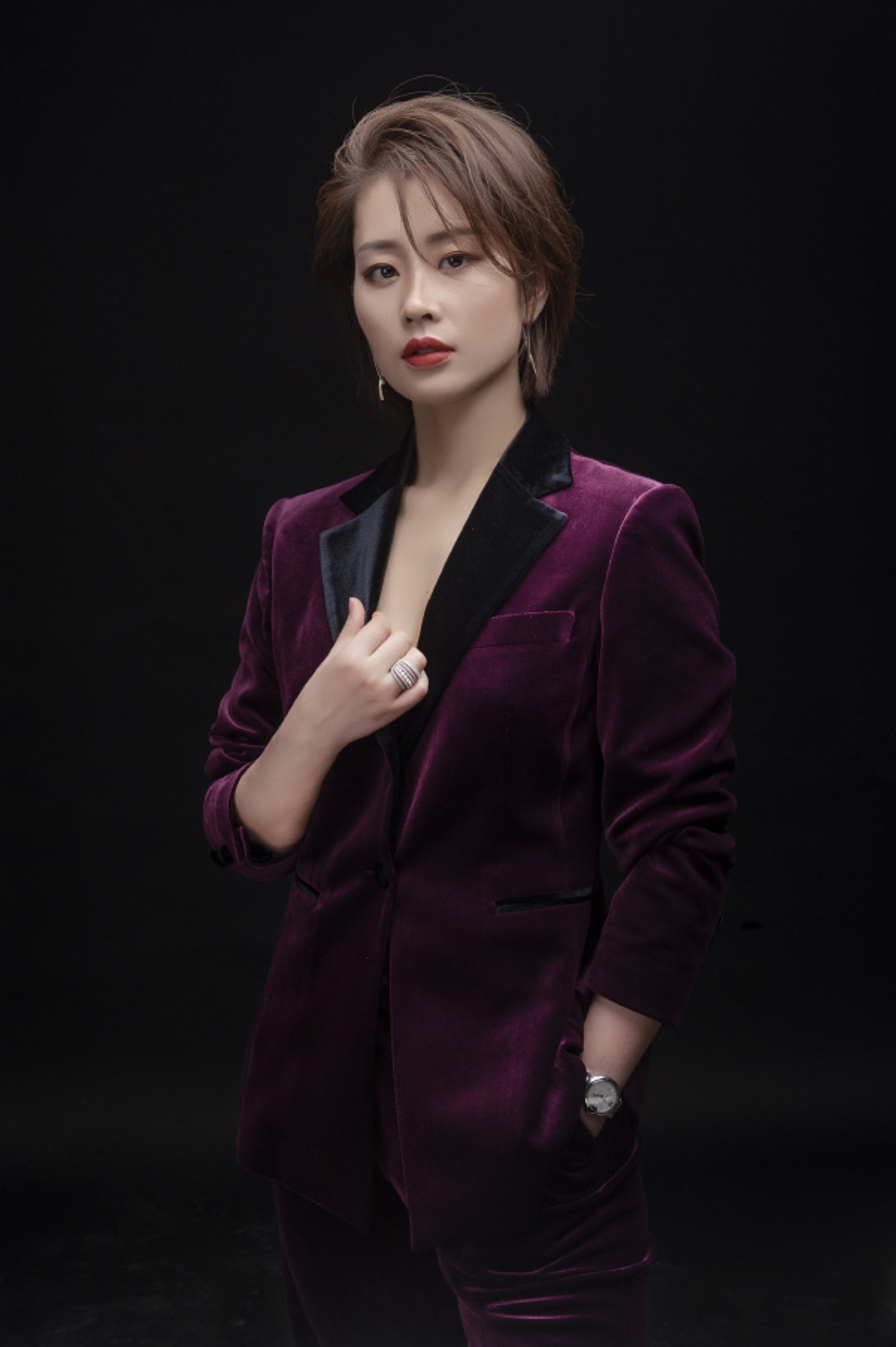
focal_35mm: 62
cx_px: 448
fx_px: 2318
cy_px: 674
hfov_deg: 21.9
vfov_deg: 32.4
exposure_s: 1/160
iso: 200
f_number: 14
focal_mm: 62
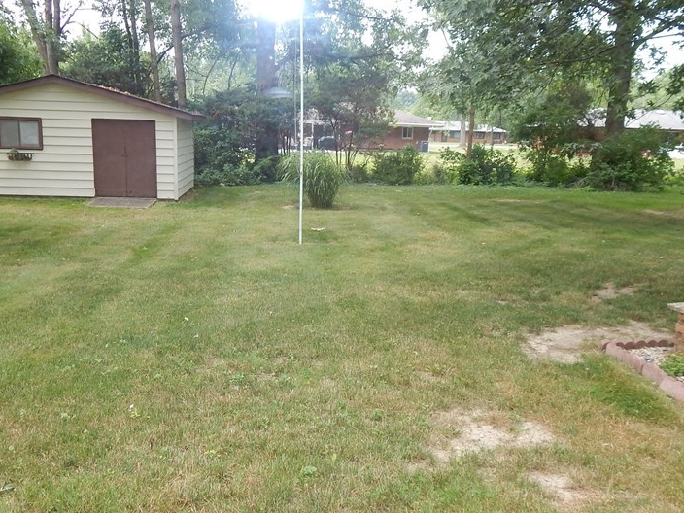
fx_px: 632
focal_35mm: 32
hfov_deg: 56.8
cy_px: 291
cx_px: 316
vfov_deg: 44.1
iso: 125
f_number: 3
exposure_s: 1/250
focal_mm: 4
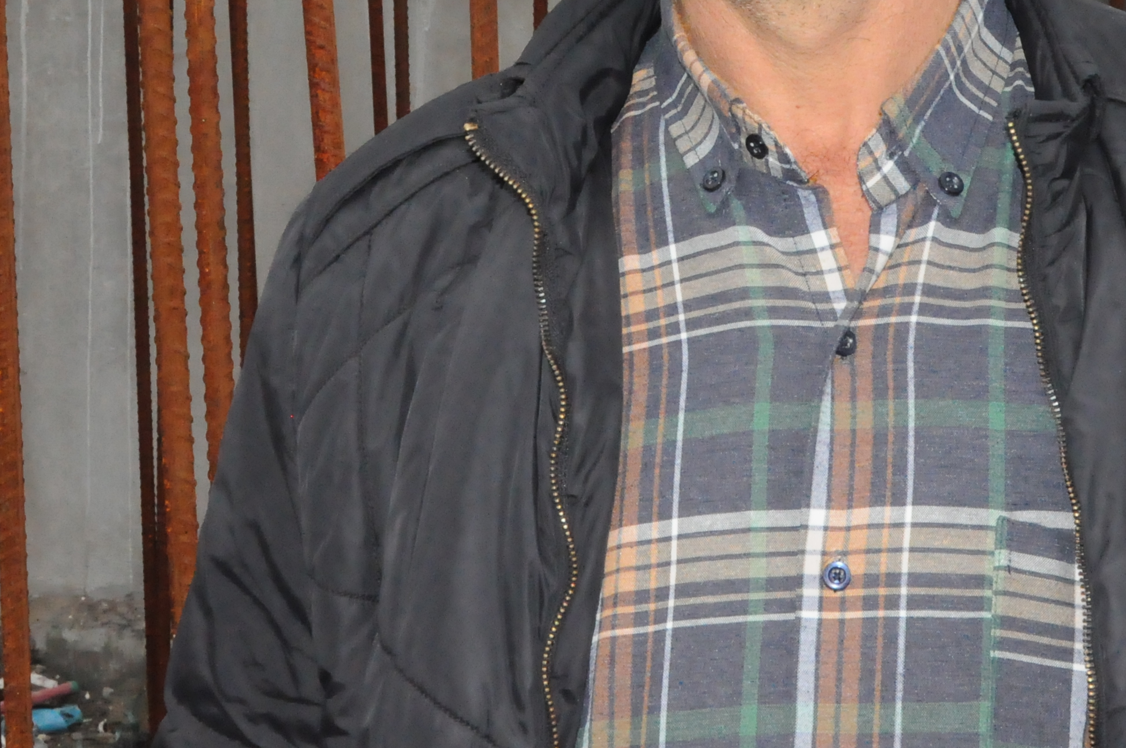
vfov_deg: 15.4
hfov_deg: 23.6
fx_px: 2687
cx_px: 722
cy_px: -67
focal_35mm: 86
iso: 3200
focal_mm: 26
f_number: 16
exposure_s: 1/200
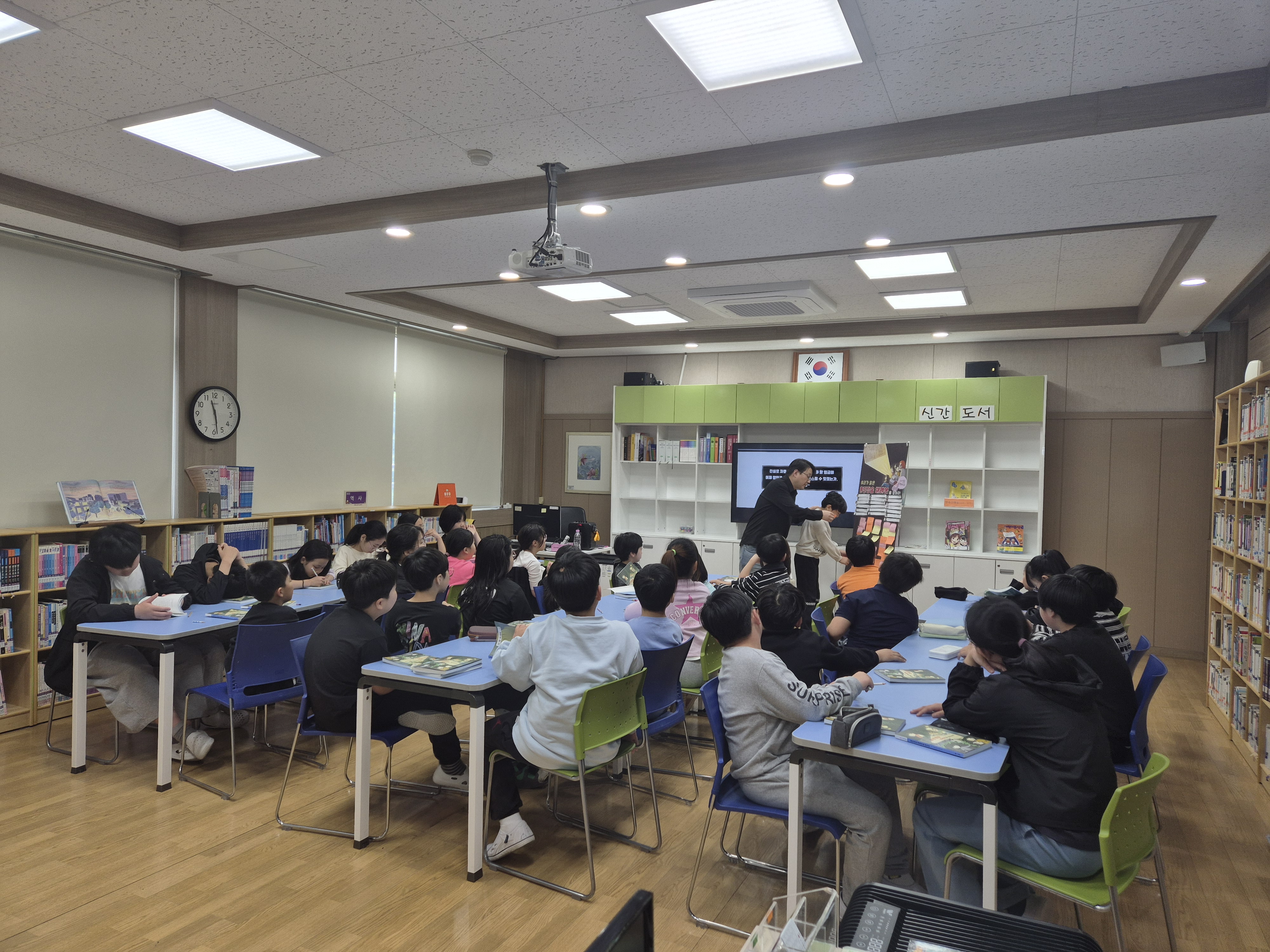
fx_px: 844
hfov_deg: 73.9
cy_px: 476
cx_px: 635
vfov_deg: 58.9
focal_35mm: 23
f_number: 1.8
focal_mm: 5.4
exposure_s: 1/120
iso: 50
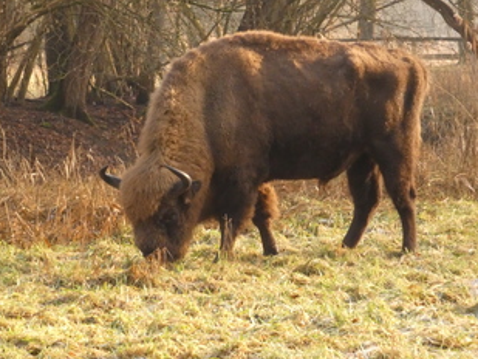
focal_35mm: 219
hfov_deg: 9.0
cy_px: 157
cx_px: 162
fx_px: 3025
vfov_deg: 6.8
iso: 800
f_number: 8
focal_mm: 26.3
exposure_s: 1/160
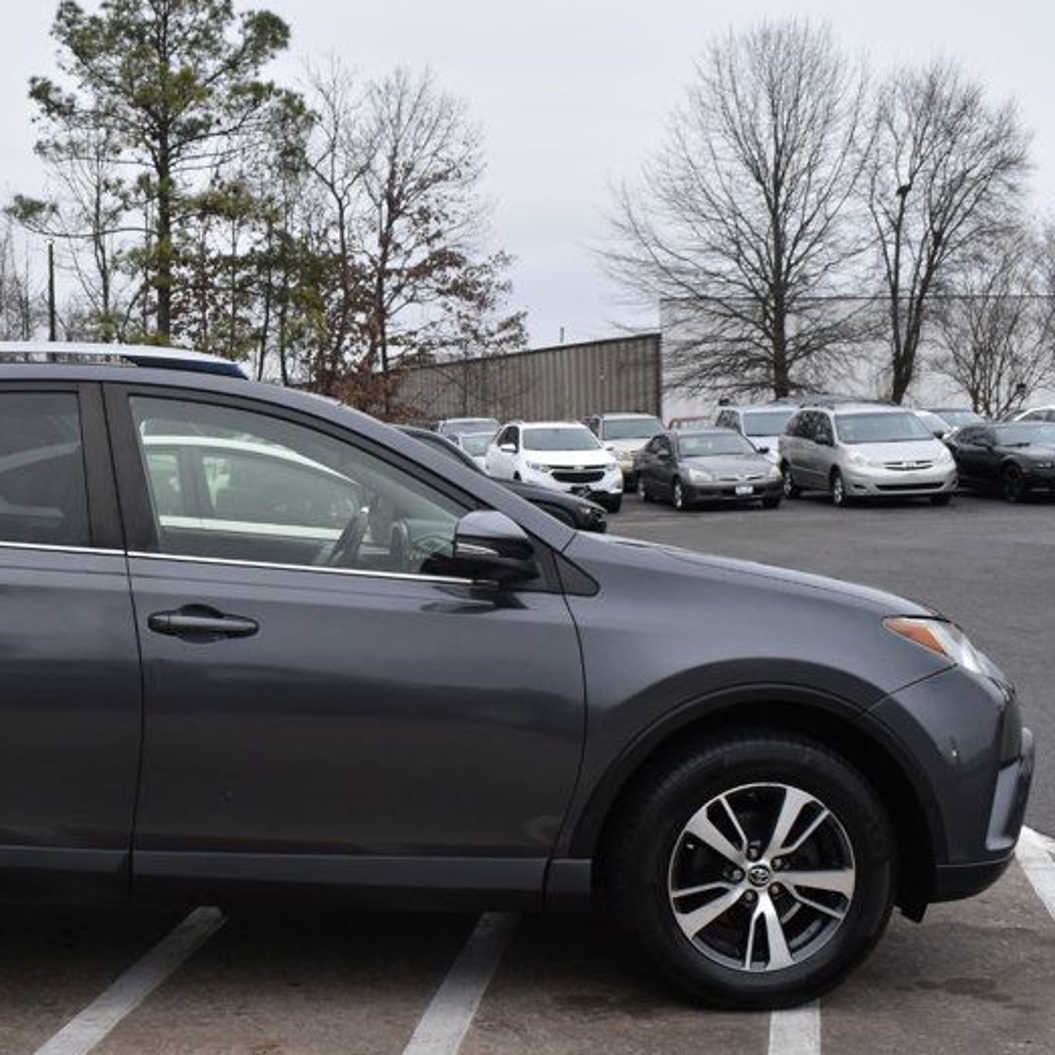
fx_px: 1724
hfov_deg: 32.7
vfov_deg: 34.0
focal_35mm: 50
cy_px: 556
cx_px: 154
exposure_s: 1/250
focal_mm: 20
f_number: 8
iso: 320
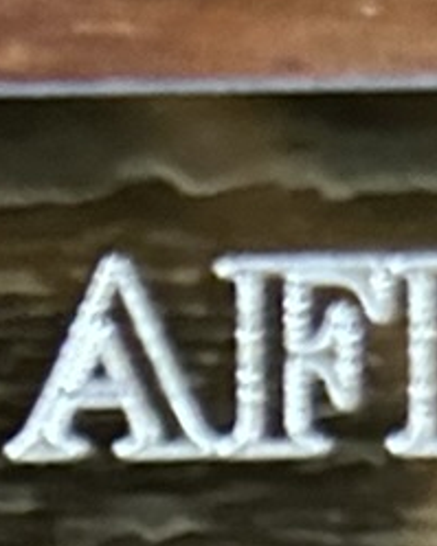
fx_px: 3381
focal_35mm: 209
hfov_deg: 7.3
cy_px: 1892
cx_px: -239
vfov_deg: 7.5
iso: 500
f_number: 1.5
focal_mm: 5.7
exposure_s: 1/53
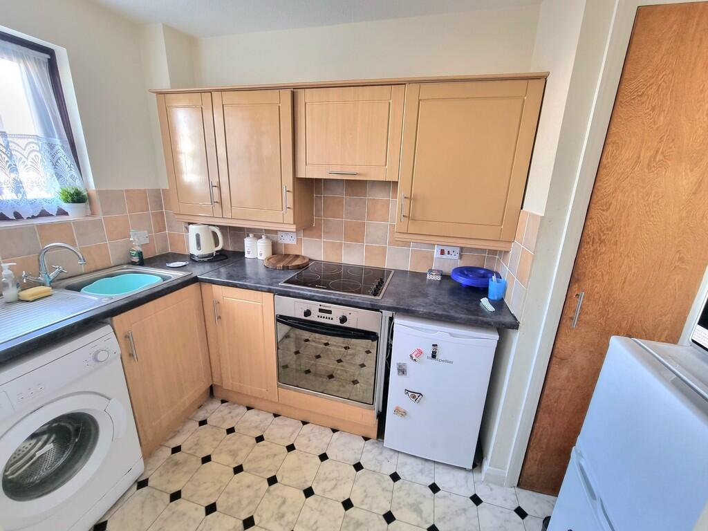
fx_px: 266
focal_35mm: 13
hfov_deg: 106.2
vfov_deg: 89.9
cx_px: 354
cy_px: 266
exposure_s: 1/33
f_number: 2.2
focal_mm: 2.2
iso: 320
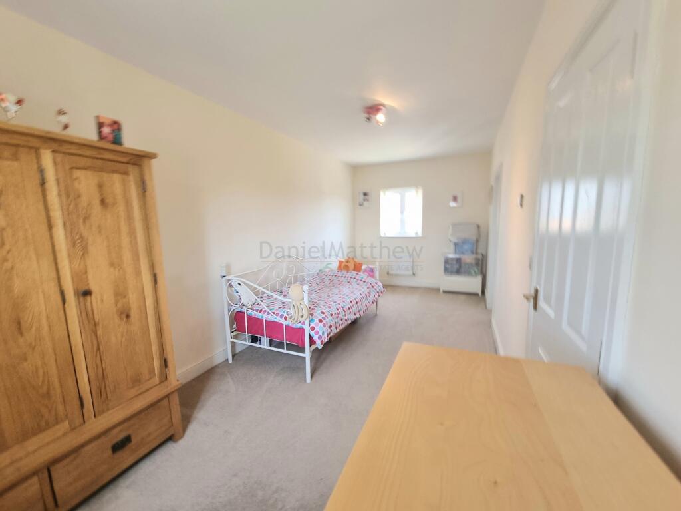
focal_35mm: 13
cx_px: 340
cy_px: 256
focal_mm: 2.2
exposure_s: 1/50
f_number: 2.2
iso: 125
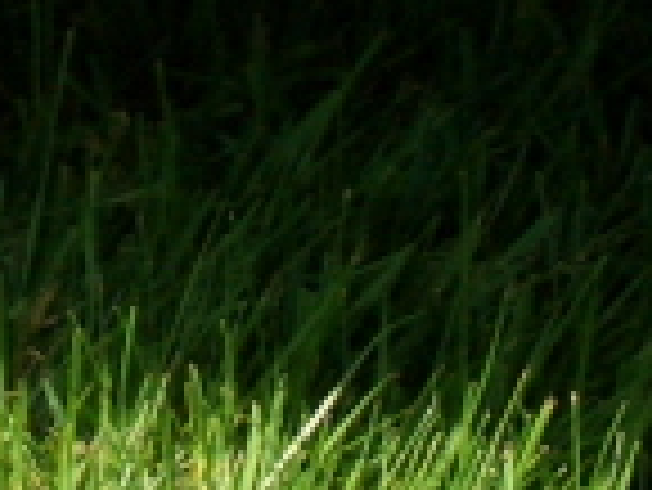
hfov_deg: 4.1
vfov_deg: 3.0
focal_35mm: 486
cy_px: -827
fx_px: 9161
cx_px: 157
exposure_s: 1/250
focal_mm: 14.6
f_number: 4.4
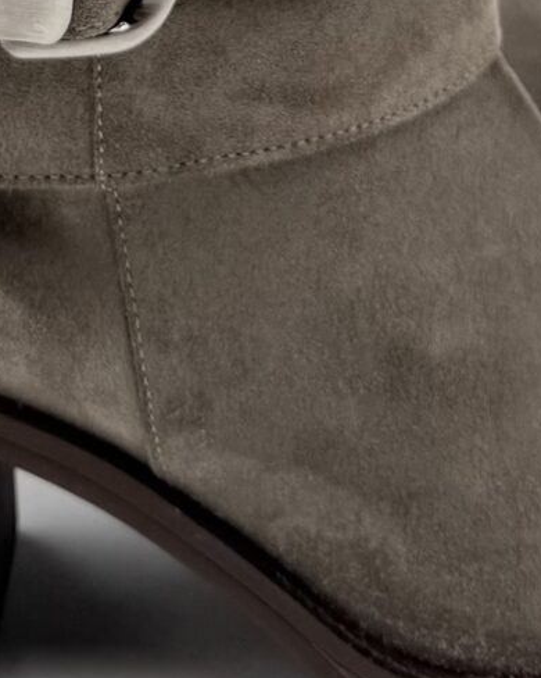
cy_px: -750
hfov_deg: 12.5
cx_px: 215
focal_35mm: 123
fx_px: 2463
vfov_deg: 13.2
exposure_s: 1/735
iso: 80
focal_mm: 6.76
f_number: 1.78
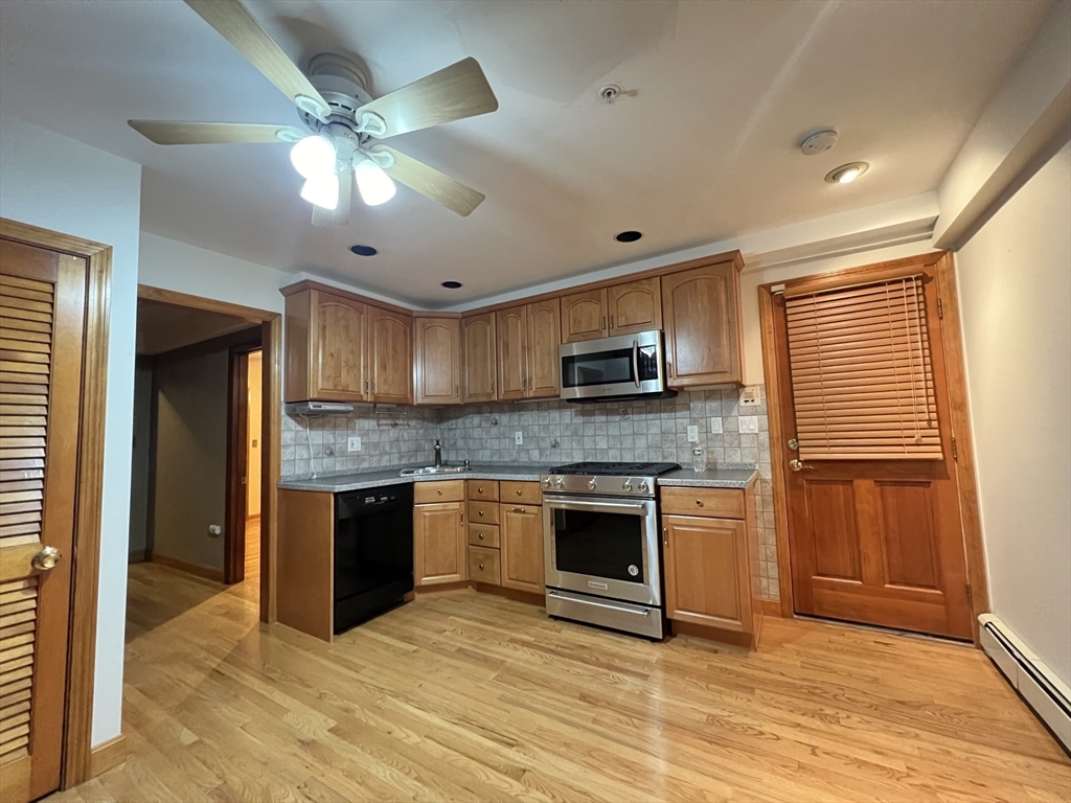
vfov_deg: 89.9
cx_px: 536
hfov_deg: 106.2
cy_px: 402
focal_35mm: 13
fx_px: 402
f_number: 1.8
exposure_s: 1/40
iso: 1000
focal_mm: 1.57
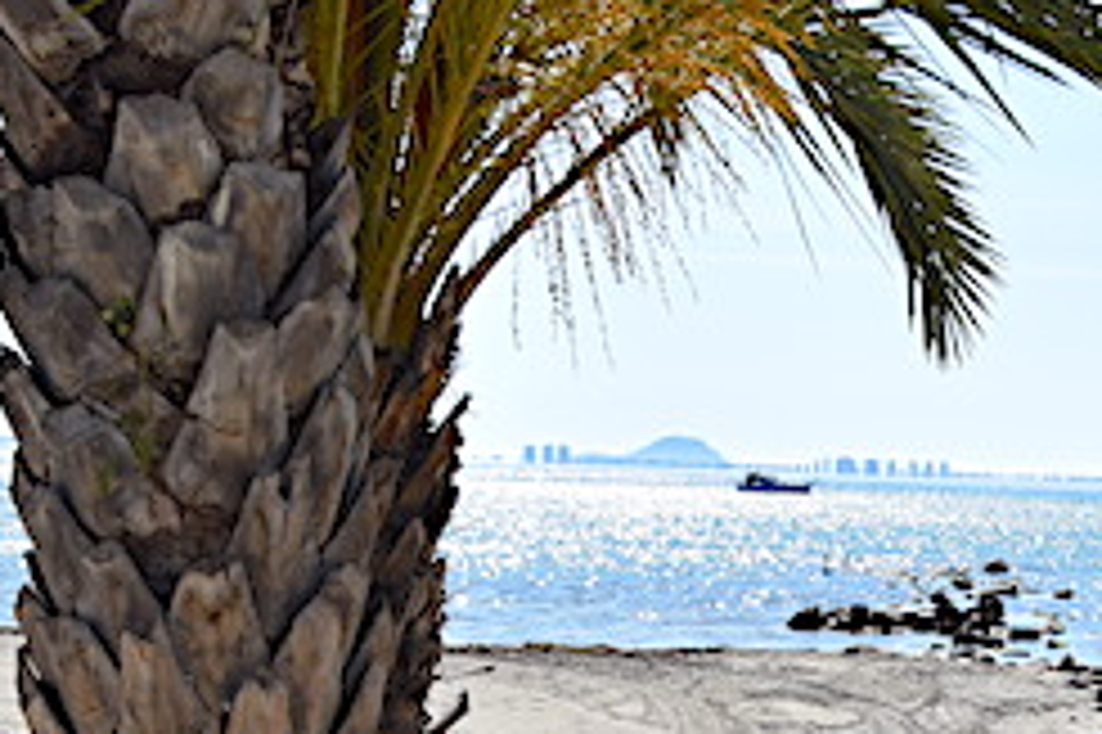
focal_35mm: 123
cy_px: 1065
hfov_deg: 16.3
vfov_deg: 10.8
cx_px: 1192
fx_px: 3751
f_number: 10
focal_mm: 25
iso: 200
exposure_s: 1/400
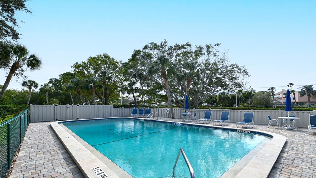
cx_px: 161
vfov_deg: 66.6
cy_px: 104
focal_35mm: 16
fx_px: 134
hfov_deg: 99.4
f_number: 13
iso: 250
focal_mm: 10
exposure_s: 1/250
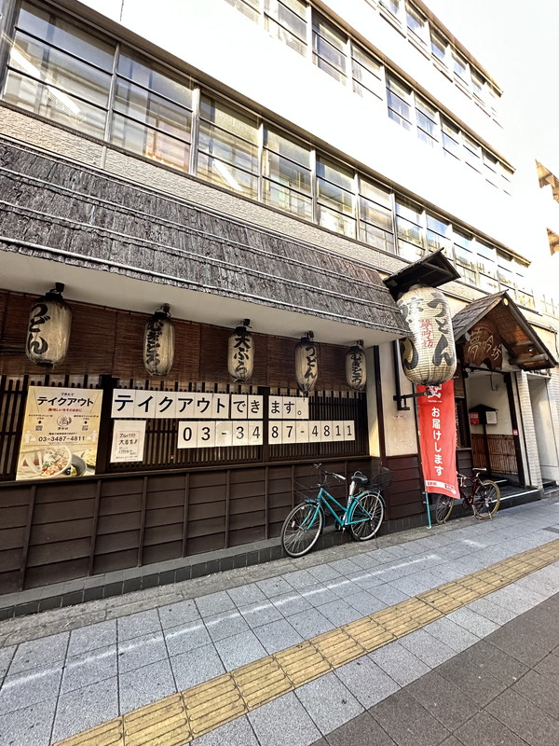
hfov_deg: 85.7
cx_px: 280
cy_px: 373
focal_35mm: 14
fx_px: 301
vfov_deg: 102.1
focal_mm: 2.22
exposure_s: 1/95
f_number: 2.2
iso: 320
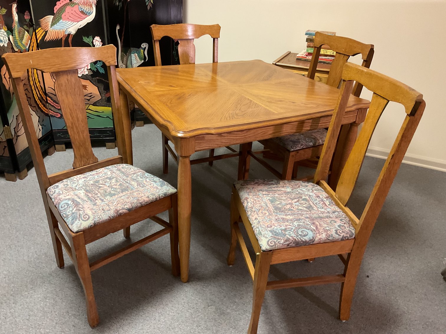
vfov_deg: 48.2
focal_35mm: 29
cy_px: 167
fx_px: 374
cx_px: 223
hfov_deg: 61.7
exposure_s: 1/40
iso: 200
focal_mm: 3
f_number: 1.8
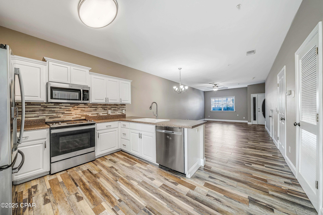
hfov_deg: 112.6
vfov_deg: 90.0
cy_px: 108
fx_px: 108
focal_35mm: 12
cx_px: 162
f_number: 5.6
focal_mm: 12
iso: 100
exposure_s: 1/10
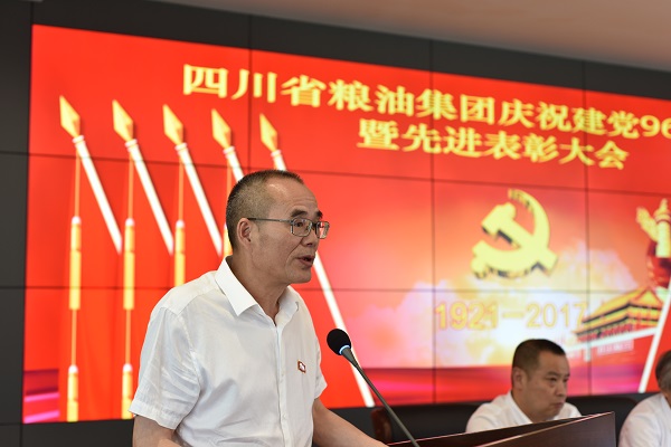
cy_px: 224
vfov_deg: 27.0
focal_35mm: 50
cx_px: 336
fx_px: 932
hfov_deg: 39.6
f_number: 4
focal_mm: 50
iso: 400
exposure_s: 1/80
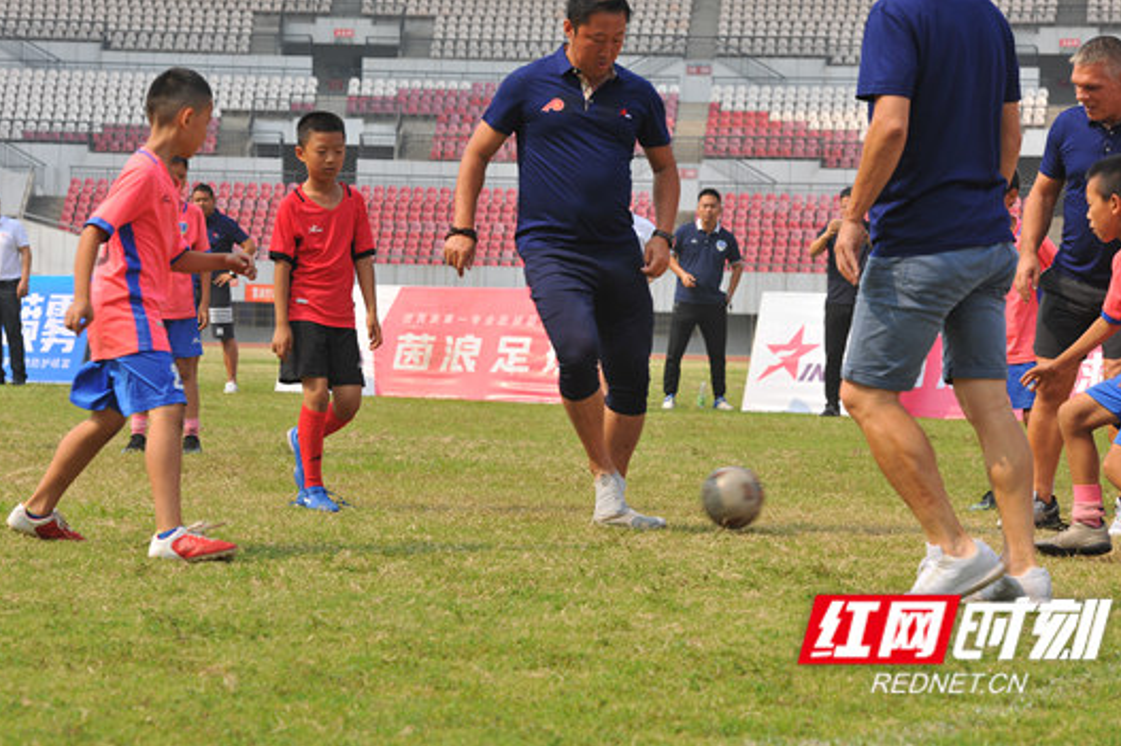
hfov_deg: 20.8
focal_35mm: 98
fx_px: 3050
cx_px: 555
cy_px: 338
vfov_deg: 14.0
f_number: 7.1
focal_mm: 86
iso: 100
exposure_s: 1/200
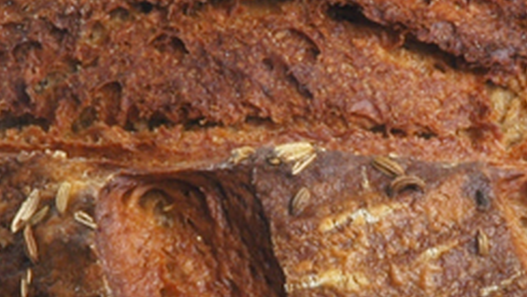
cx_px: 450
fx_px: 5817
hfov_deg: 5.2
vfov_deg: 2.9
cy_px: 280
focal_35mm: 416
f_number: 18
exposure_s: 1/60
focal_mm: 65
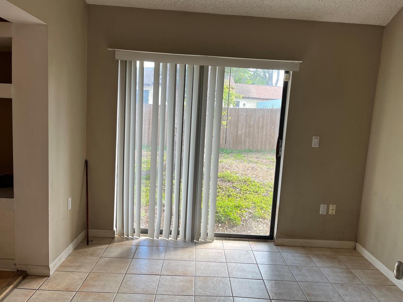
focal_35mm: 28
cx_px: 212
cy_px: 155
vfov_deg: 49.7
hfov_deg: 63.4
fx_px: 326
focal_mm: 5.1
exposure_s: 1/120
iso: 40
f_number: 1.6
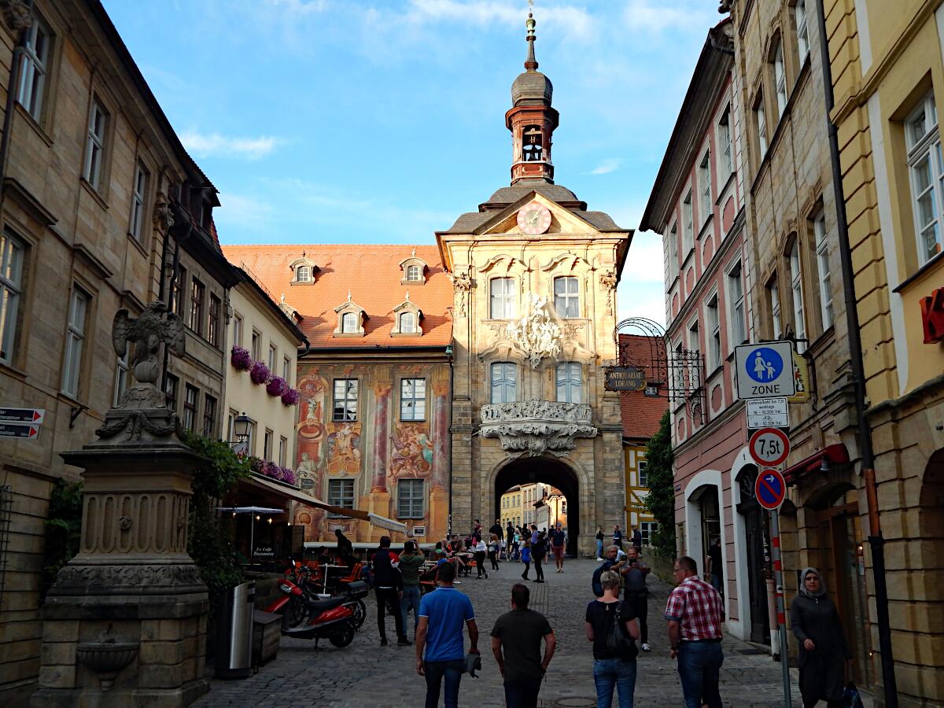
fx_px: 954
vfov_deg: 40.7
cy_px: 354
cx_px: 472
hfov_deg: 52.6
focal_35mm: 35
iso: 125
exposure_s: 1/320
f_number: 3.3
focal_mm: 6.1
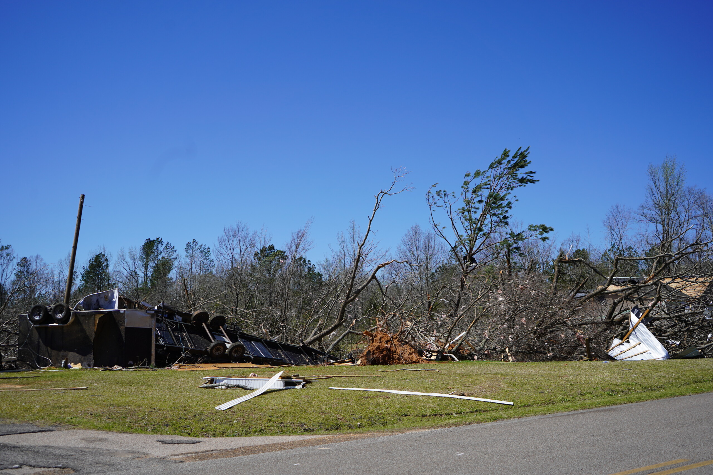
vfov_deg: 33.4
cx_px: 356
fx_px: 792
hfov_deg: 48.5
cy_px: 238
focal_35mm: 40
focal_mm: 40
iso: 100
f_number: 5
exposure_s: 1/800
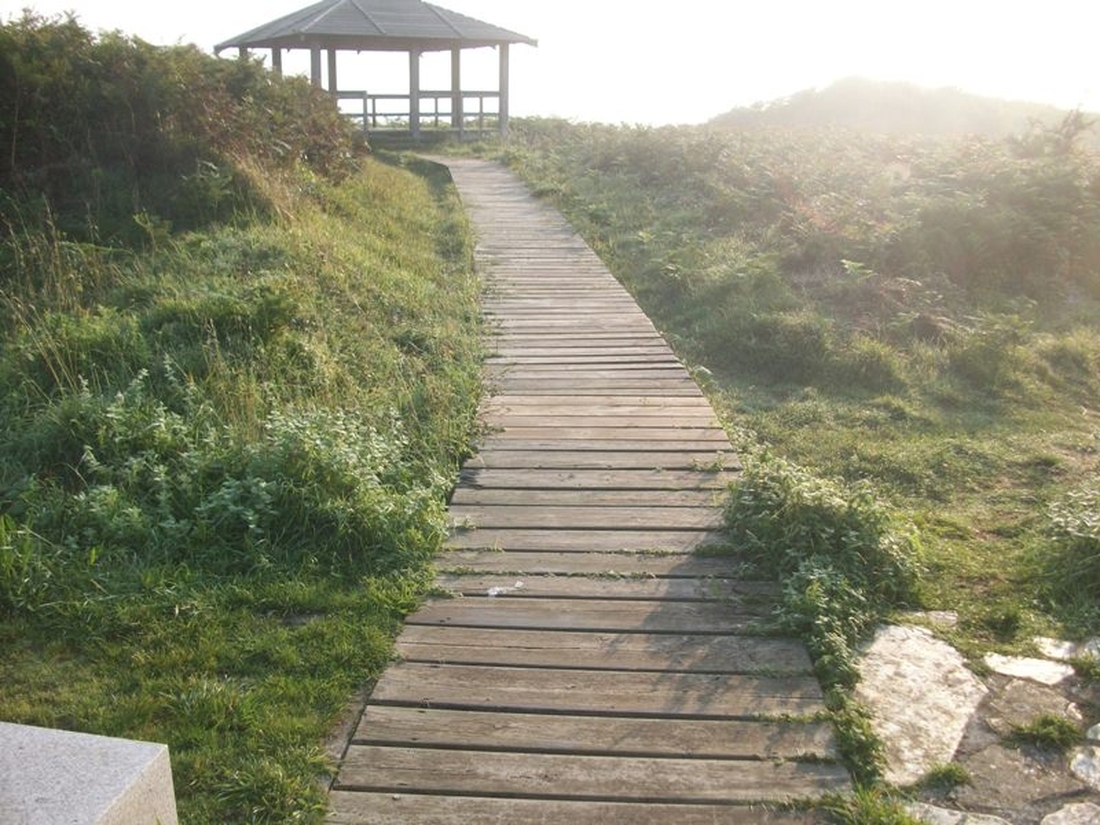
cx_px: 550
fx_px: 1080
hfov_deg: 54.0
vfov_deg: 41.8
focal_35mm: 34
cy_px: 412
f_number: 2.8
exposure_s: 1/412
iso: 64
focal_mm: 5.7
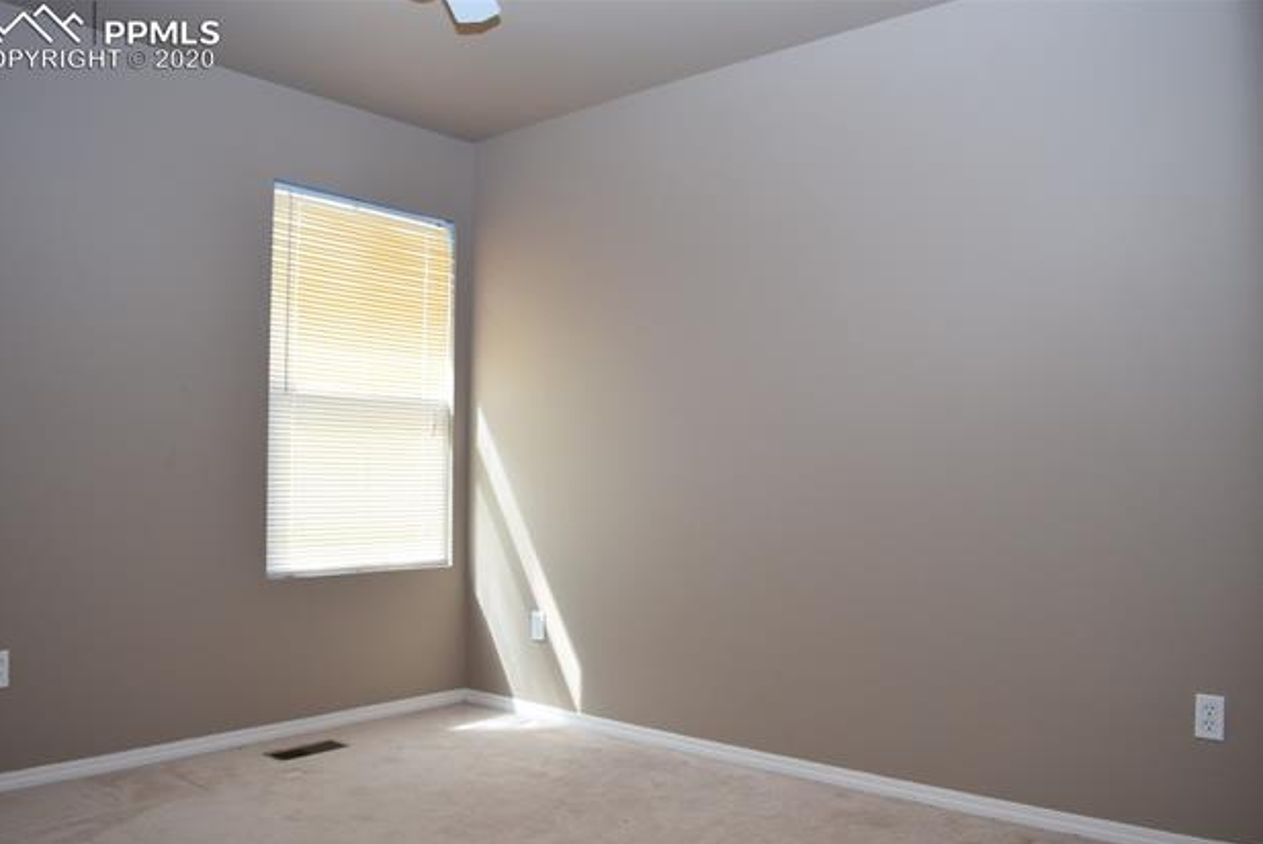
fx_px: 983
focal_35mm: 28
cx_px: 618
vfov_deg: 46.4
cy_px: 435
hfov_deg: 65.4
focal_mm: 18
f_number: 5.6
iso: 400
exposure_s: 1/125
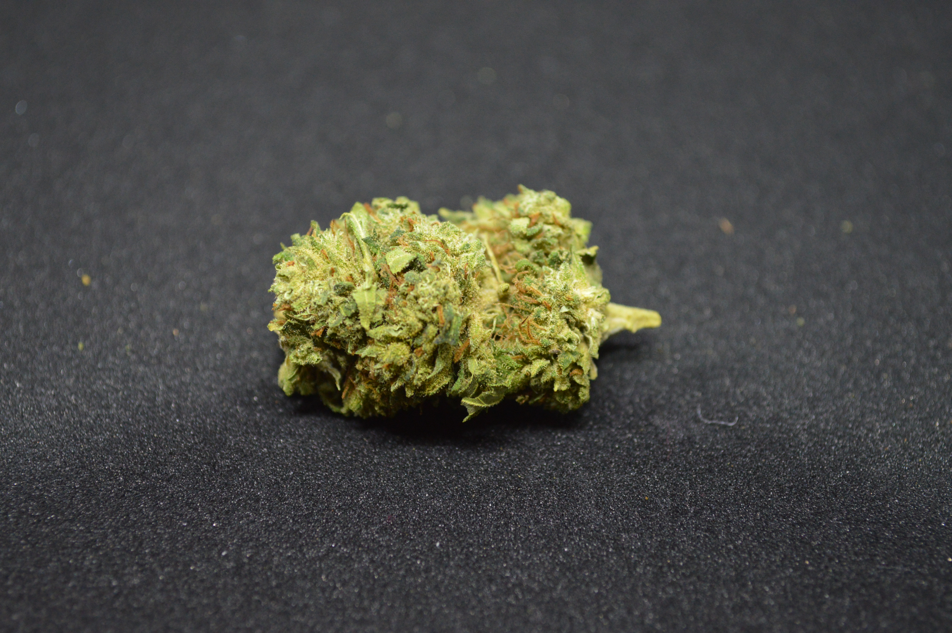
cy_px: 316
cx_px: 476
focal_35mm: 60
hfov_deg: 33.4
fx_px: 1585
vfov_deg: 22.6
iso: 1000
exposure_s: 1/60
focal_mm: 40
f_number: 5.3
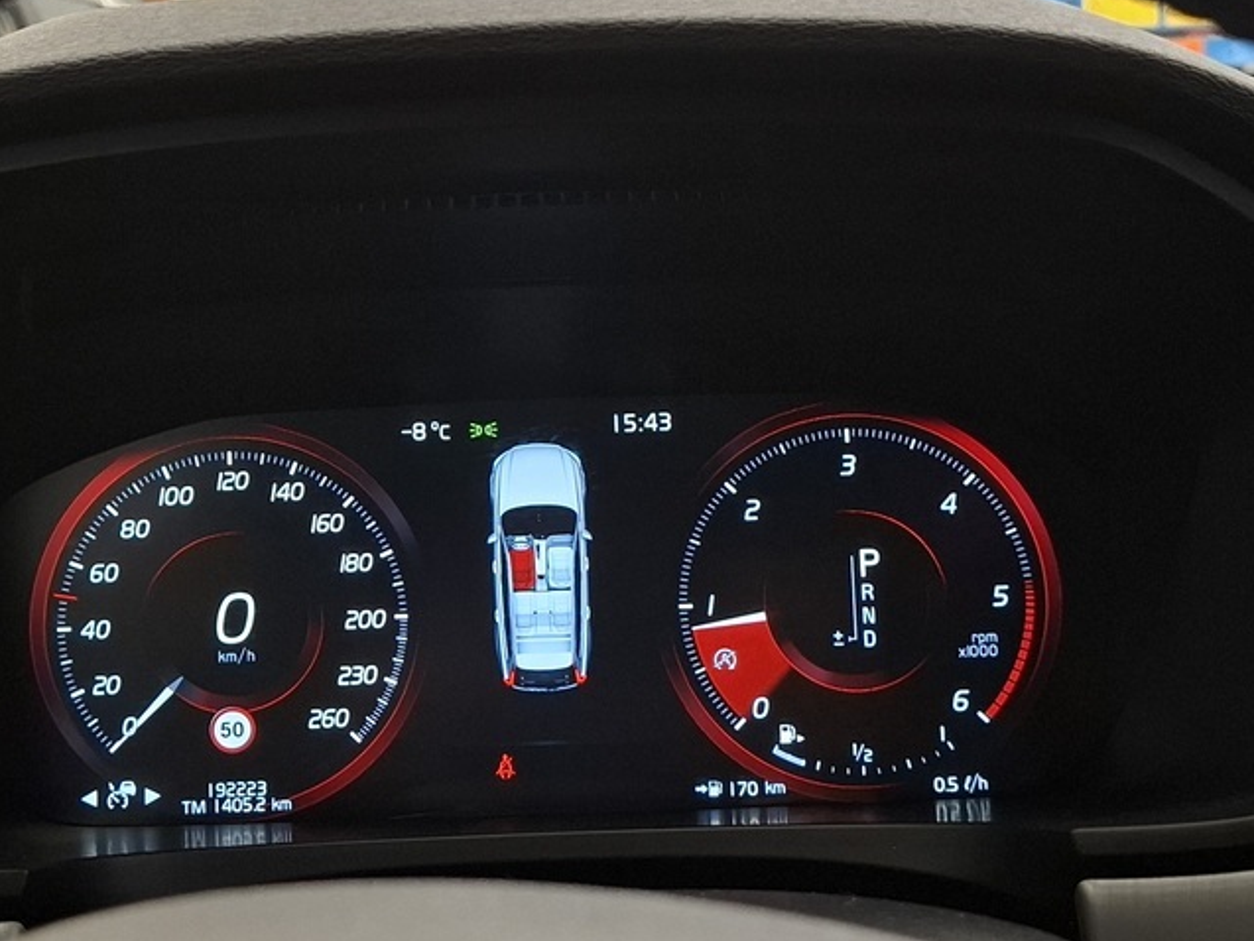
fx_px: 1884
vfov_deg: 28.0
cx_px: 518
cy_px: 469
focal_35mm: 52
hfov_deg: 36.7
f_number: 1.8
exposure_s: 1/50
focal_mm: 5.54
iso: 320
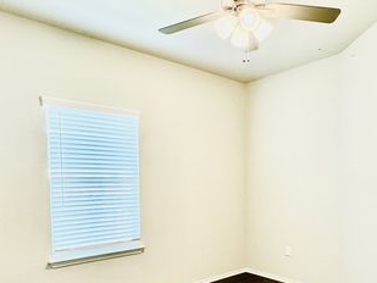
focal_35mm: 29
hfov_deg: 61.0
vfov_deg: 47.2
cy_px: 195
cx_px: 231
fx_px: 316
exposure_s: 1/120
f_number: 2.2
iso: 160
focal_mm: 2.22
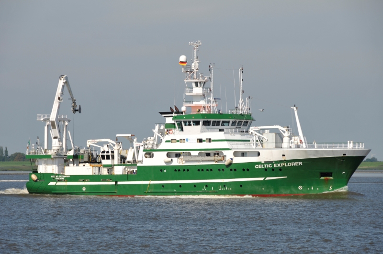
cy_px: 127
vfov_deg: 5.4
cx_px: 192
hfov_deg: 8.1
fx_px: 2709
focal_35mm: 255
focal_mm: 170
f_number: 10
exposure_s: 1/400
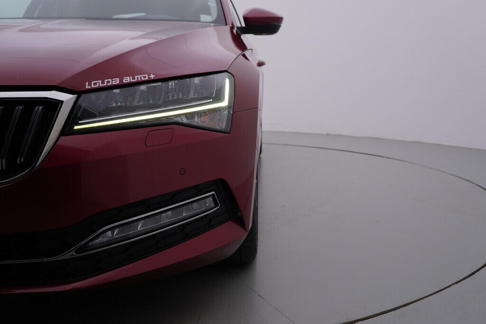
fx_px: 486
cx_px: 243
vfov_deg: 36.9
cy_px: 162
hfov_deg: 53.1
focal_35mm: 36
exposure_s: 1/125
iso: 125
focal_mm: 24
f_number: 5
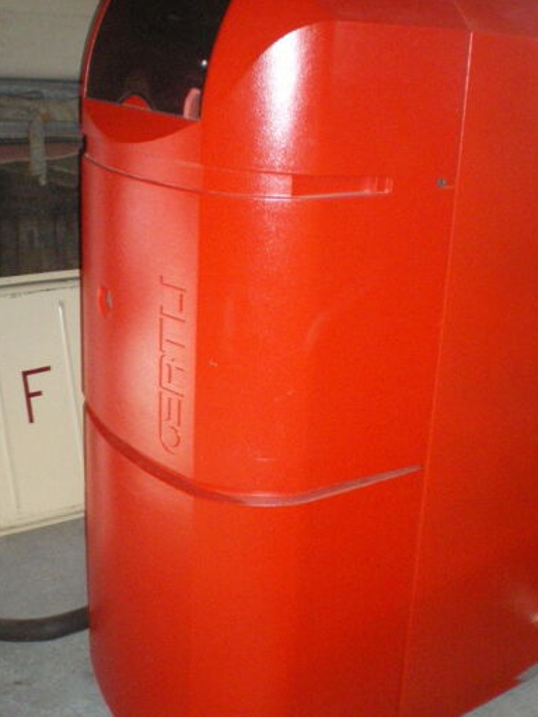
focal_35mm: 45
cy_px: 356
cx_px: 331
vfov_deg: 42.1
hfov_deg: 32.1
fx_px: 933
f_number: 3.1
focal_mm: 6.3
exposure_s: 1/50
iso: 800
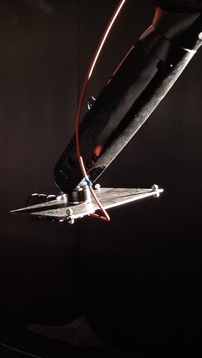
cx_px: 36
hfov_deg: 25.5
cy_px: 199
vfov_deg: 44.5
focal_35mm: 46
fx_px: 438
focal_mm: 3.93
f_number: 1.7
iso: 800
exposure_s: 1/10
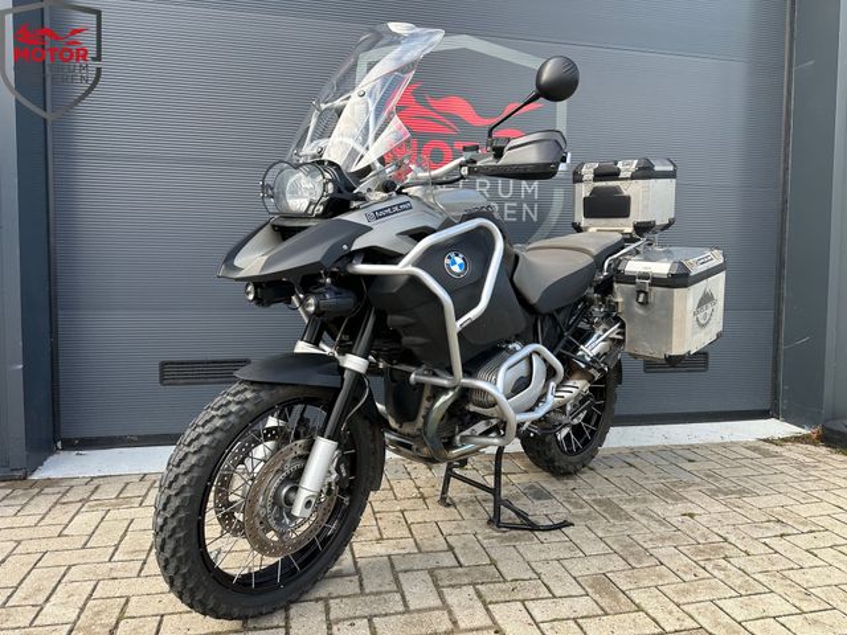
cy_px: 318
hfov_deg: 71.6
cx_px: 424
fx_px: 587
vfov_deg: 56.8
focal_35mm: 24
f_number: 1.78
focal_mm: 6.86
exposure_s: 1/549
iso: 80
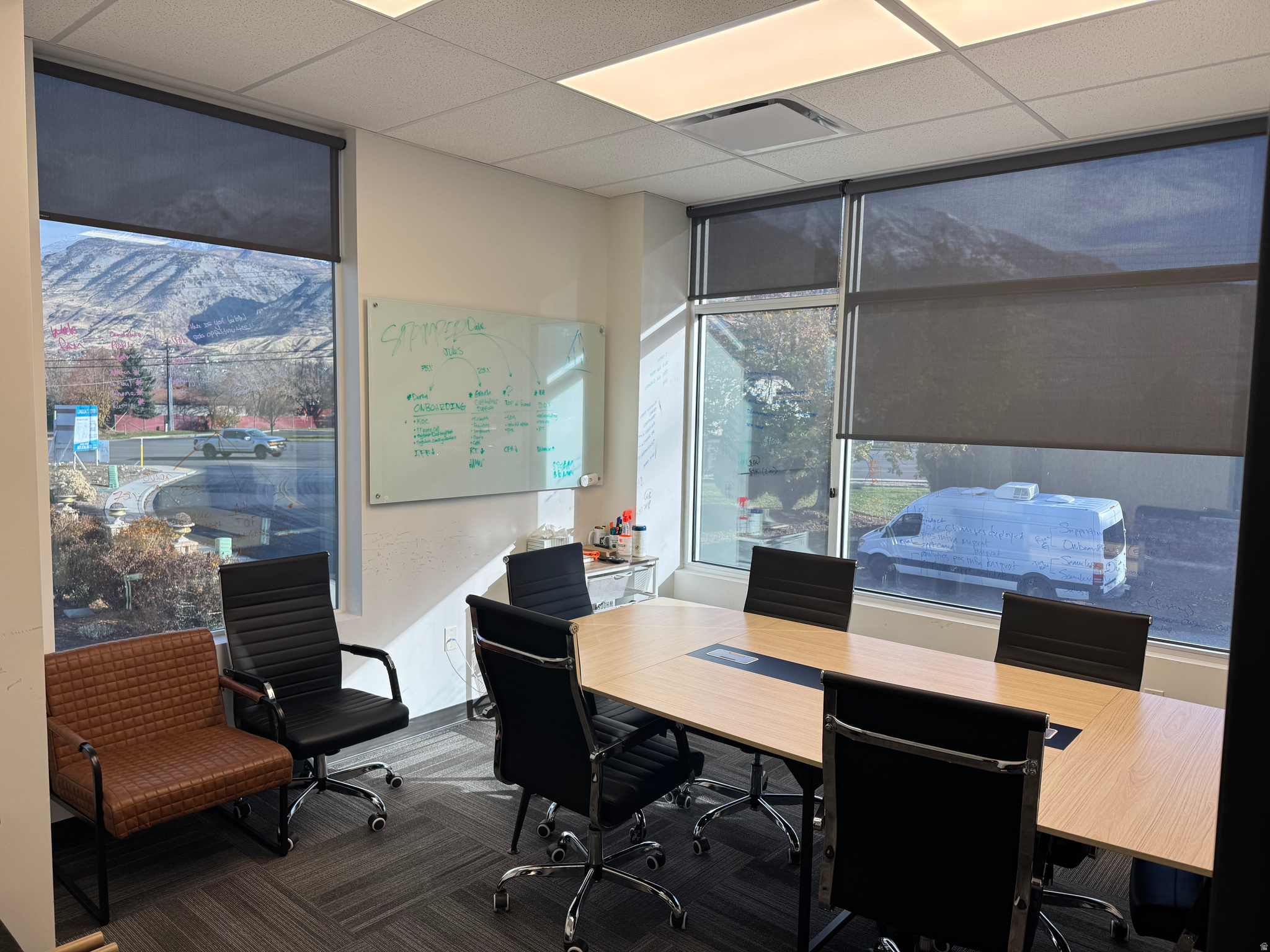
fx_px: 881
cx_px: 635
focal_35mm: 24
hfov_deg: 71.6
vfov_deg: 56.8
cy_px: 476
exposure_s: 1/178
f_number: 1.78
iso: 64
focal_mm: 6.76
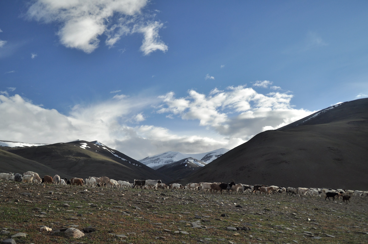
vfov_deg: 39.9
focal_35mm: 33
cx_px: 184
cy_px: 122
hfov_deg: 57.3
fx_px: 337
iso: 200
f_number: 5
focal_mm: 22
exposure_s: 1/500
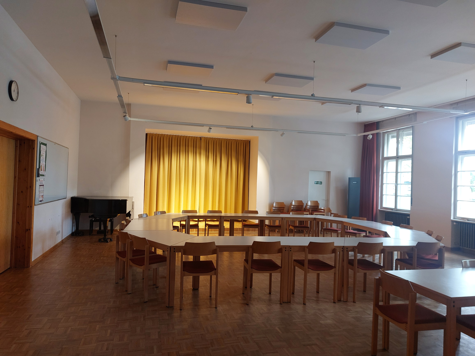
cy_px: 178
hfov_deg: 69.4
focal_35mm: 25
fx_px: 343
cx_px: 238
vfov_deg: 54.9
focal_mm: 5.23
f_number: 1.8
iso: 160
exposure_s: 1/50
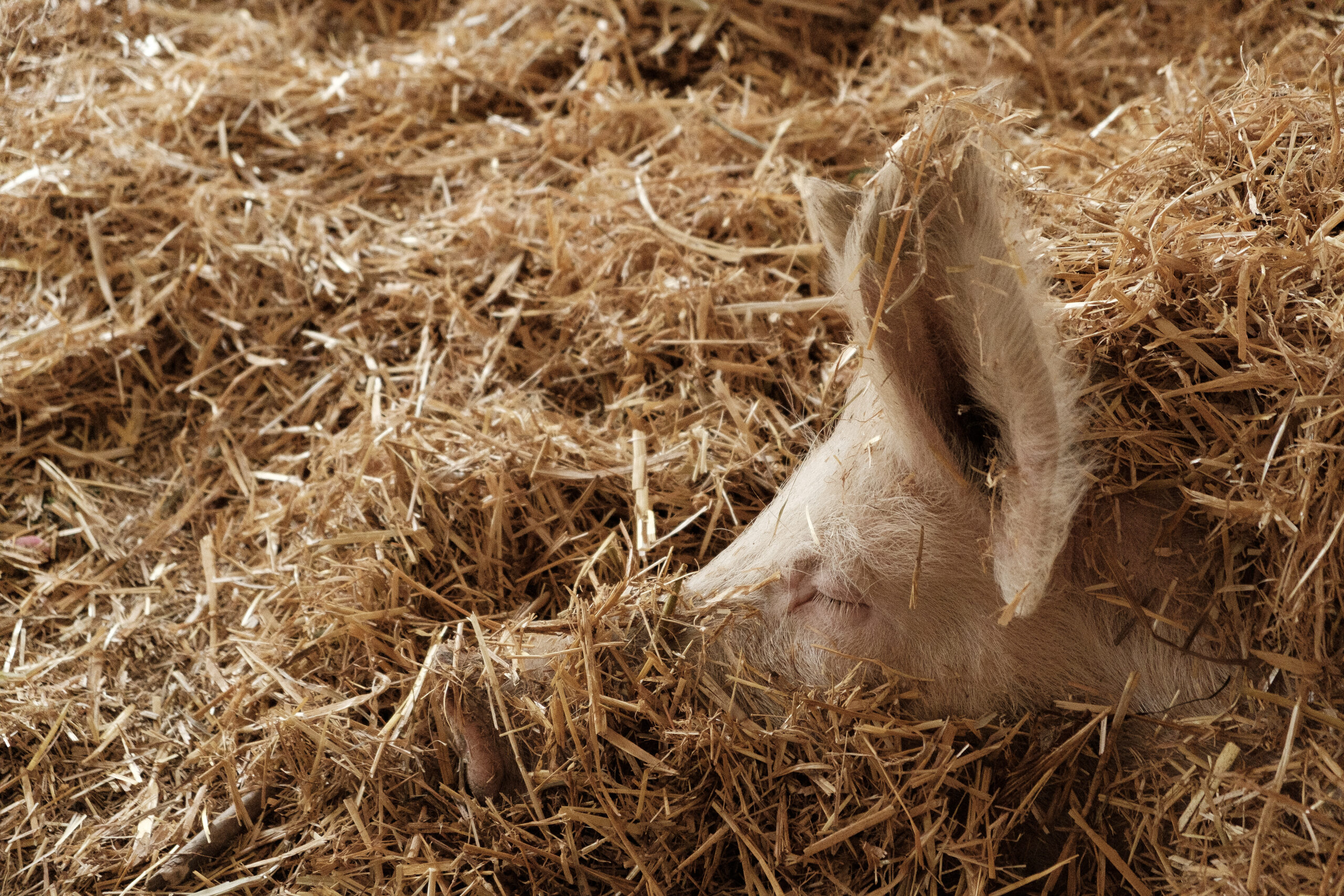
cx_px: 672
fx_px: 3099
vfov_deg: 16.5
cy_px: 448
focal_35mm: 83
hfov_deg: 24.5
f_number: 4
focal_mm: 55
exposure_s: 1/500
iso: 6400
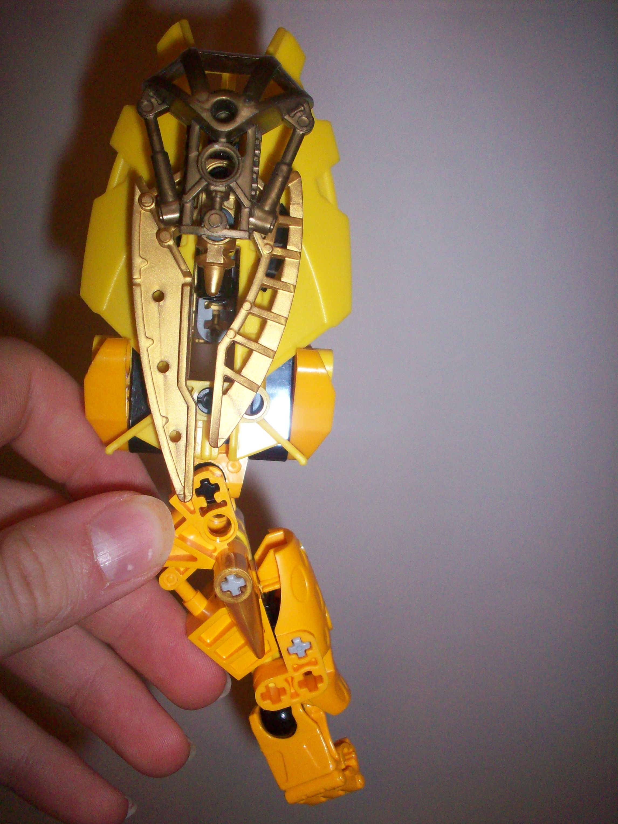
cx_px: 309
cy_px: 412
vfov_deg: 50.1
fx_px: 881
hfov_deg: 38.7
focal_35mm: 37
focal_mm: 6.2
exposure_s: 1/64
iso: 160
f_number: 2.8
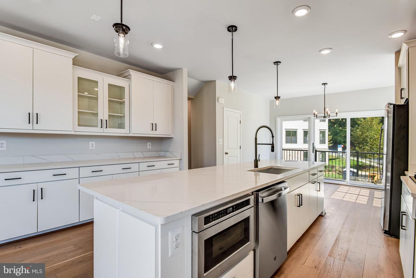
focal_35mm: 17
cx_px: 208
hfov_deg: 93.3
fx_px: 196
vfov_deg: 70.5
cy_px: 139
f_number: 8
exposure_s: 1/160
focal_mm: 17
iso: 400
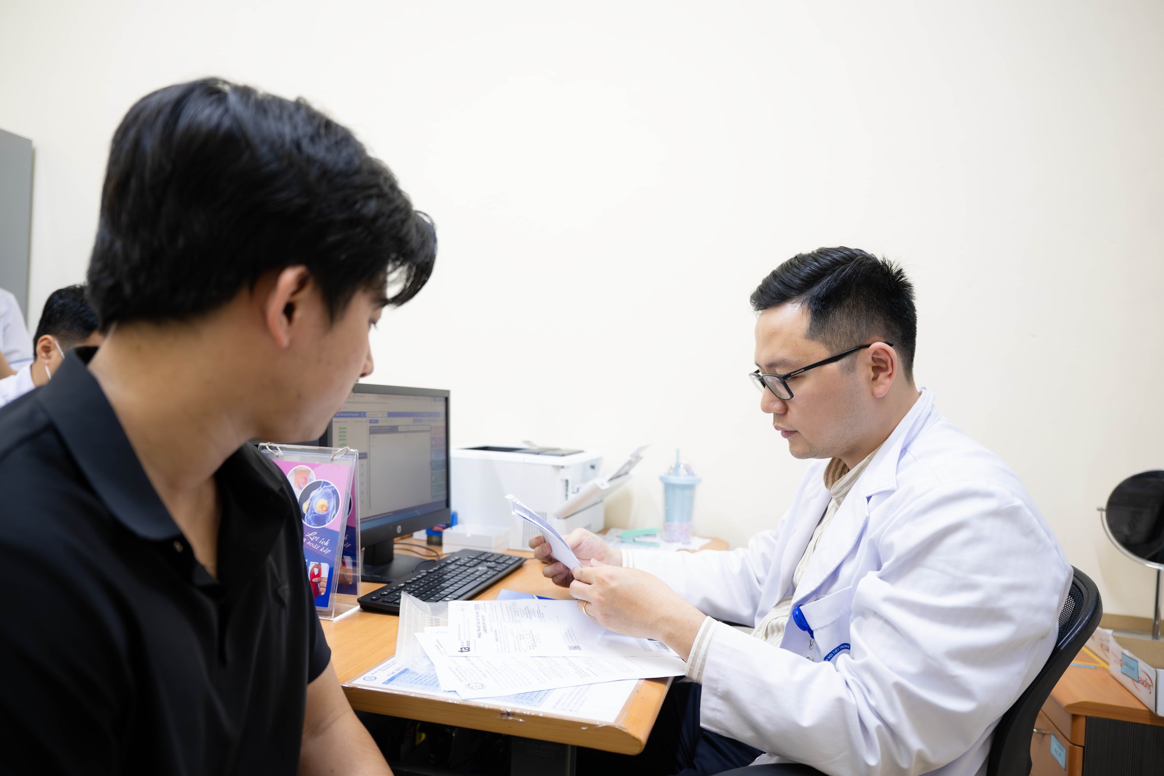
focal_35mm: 24
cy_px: 388
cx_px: 582
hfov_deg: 73.7
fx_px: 776
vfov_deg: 53.1
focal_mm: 24
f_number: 2.8
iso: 1250
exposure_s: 1/200
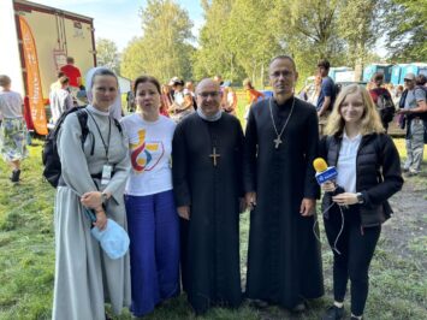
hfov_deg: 67.3
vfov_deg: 53.0
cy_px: 160
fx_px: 321
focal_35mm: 26
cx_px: 214
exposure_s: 1/135
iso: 32
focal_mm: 5.96
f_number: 1.6
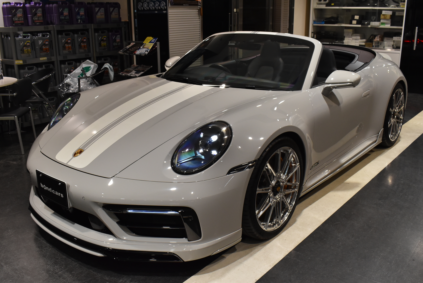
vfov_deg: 38.4
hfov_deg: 55.1
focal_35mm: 34
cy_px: 142
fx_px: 406
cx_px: 212
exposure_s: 1/40
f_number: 9
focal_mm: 23
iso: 1100
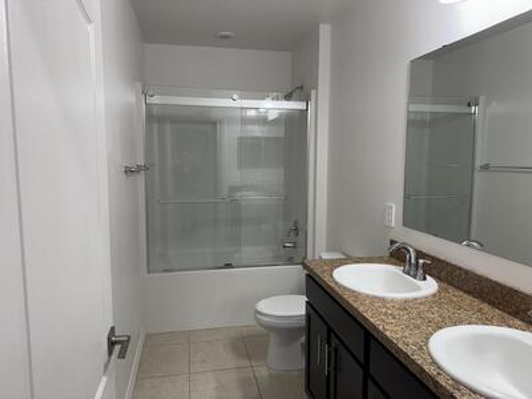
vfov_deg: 56.8
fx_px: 369
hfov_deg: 71.6
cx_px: 266
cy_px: 200
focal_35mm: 24
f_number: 1.78
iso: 125
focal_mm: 6.76
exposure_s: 1/120
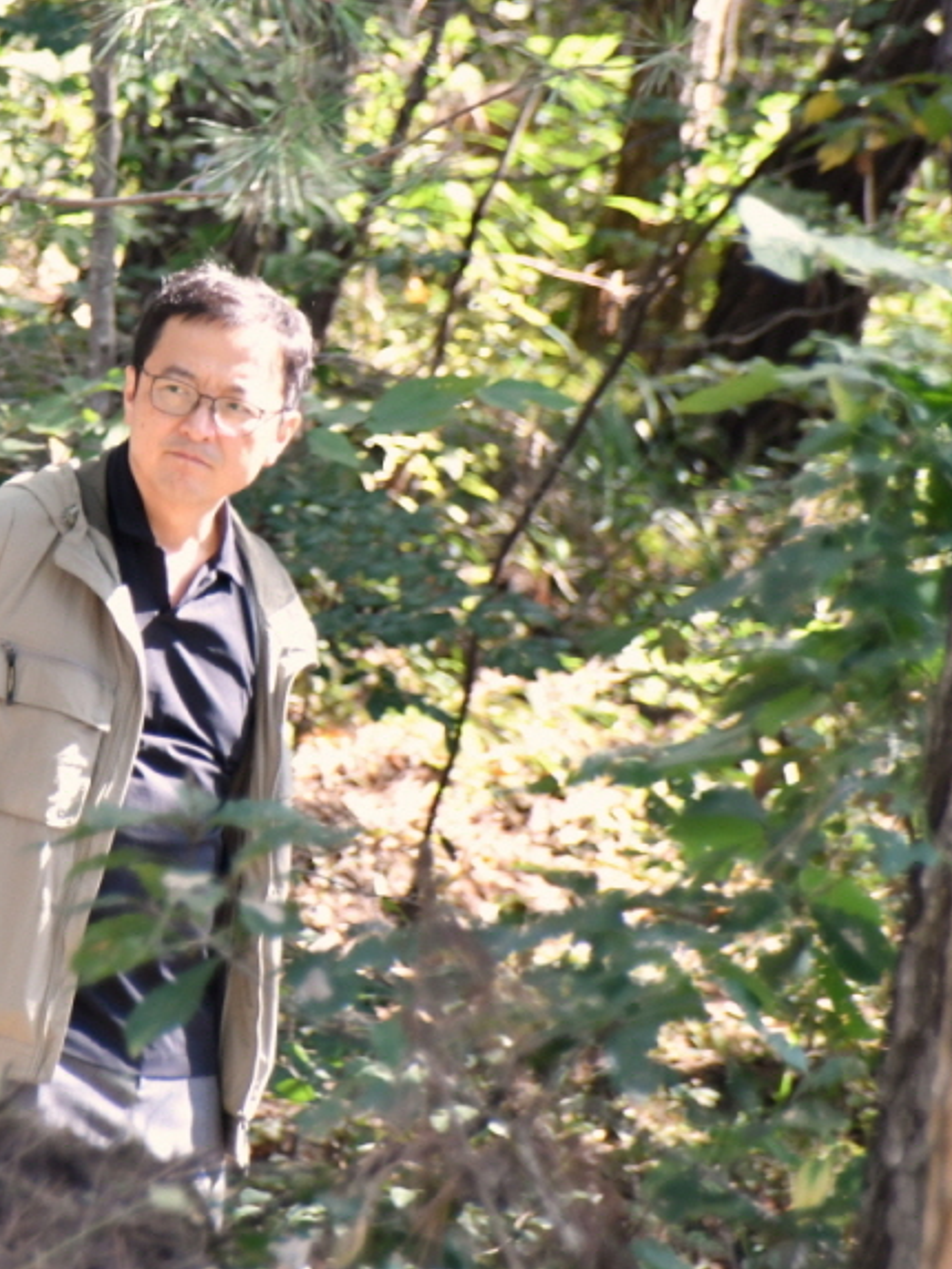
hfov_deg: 2.0
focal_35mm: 755
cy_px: 401
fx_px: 27675
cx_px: 117
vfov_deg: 2.6
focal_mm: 250
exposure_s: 1/80
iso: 800
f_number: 6.3
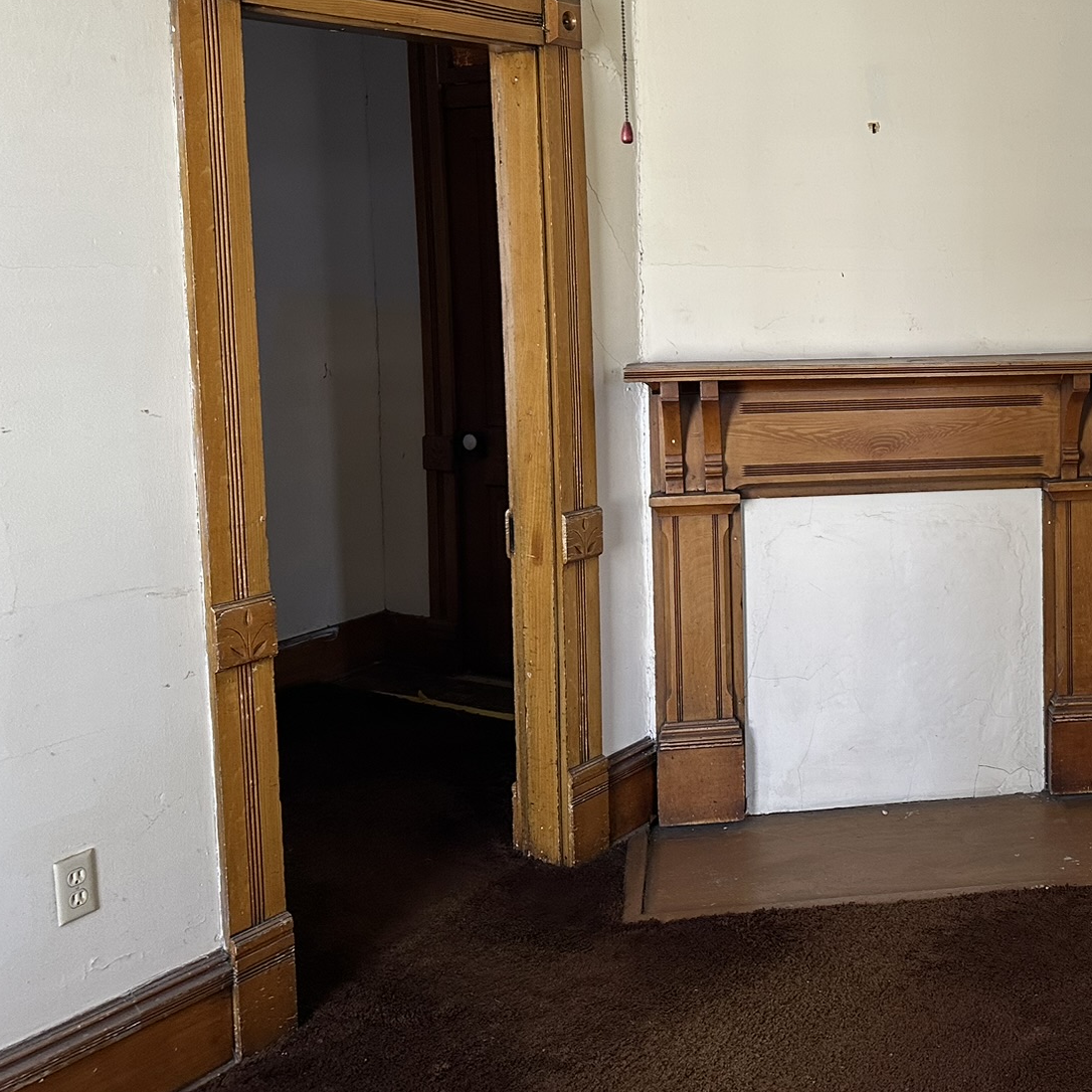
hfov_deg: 39.3
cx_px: 953
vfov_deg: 41.4
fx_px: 1428
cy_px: 383
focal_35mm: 40
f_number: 1.78
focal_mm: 6.86
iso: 250
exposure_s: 1/115
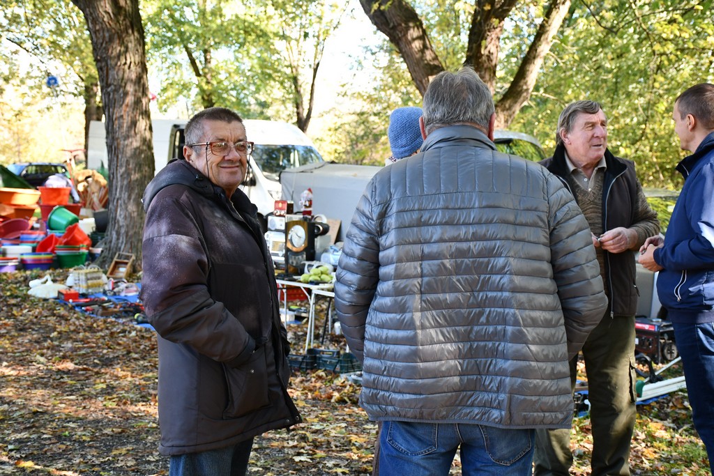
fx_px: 1031
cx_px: 357
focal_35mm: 52
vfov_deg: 26.0
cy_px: 238
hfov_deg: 38.2
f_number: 4.2
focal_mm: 35
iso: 800
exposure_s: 1/250
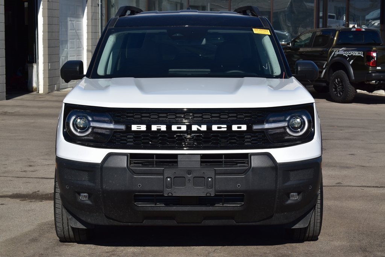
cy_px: 128
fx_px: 882
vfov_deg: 16.6
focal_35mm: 82
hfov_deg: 24.6
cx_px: 192
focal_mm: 55
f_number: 11
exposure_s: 1/500
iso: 250
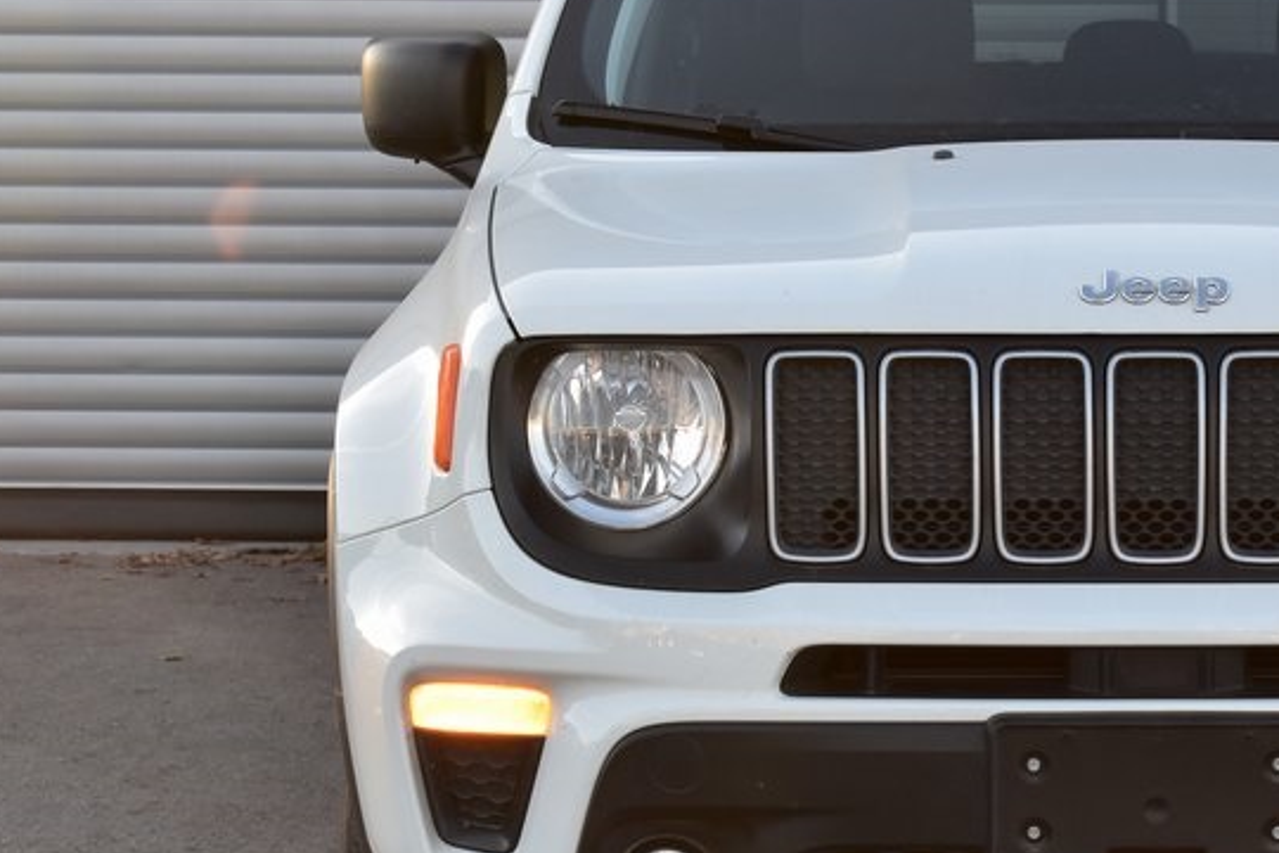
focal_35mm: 148
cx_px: 1158
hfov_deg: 13.7
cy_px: 432
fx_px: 5258
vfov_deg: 9.3
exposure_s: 1/80
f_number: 8
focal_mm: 52
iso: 400
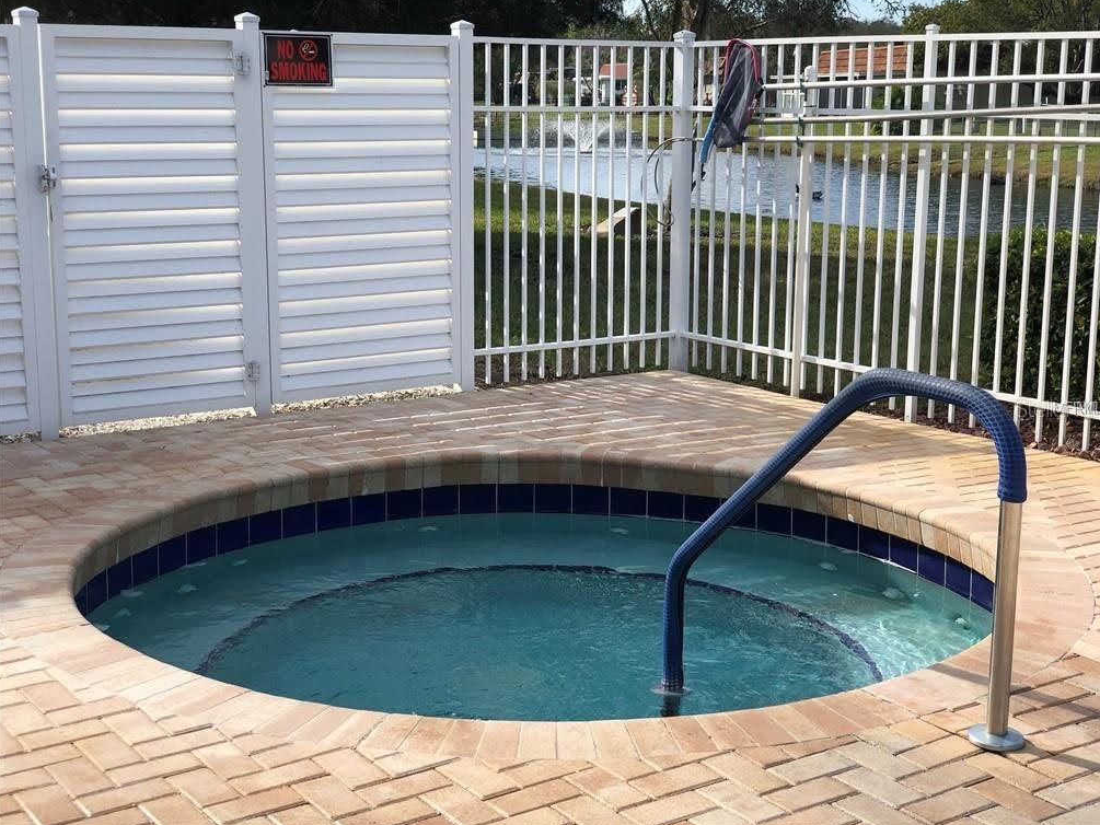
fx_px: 1684
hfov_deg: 36.2
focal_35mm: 53
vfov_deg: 27.5
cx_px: 558
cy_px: 408
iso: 16
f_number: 2.4
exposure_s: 1/666
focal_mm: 6
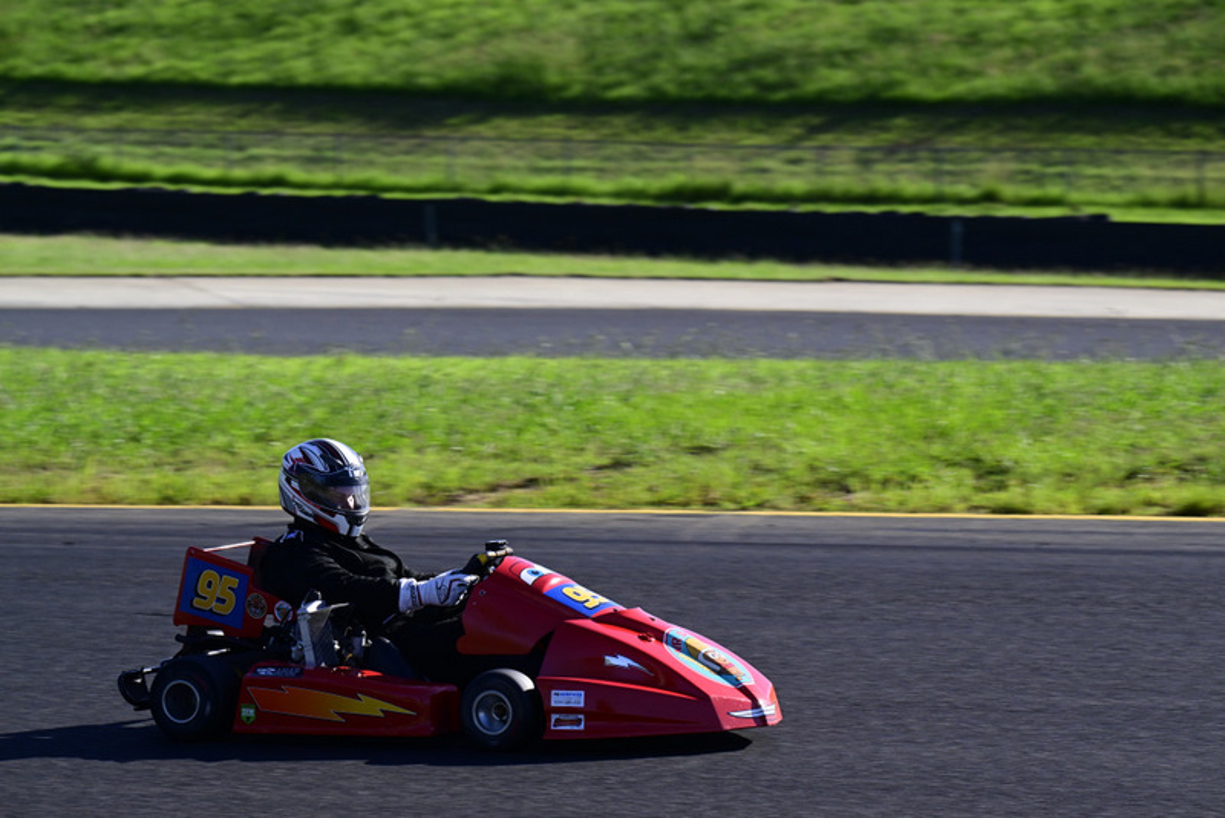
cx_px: 612
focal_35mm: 250
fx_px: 8510
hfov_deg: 8.2
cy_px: 409
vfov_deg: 5.5
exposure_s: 1/640
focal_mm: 250
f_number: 11
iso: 640
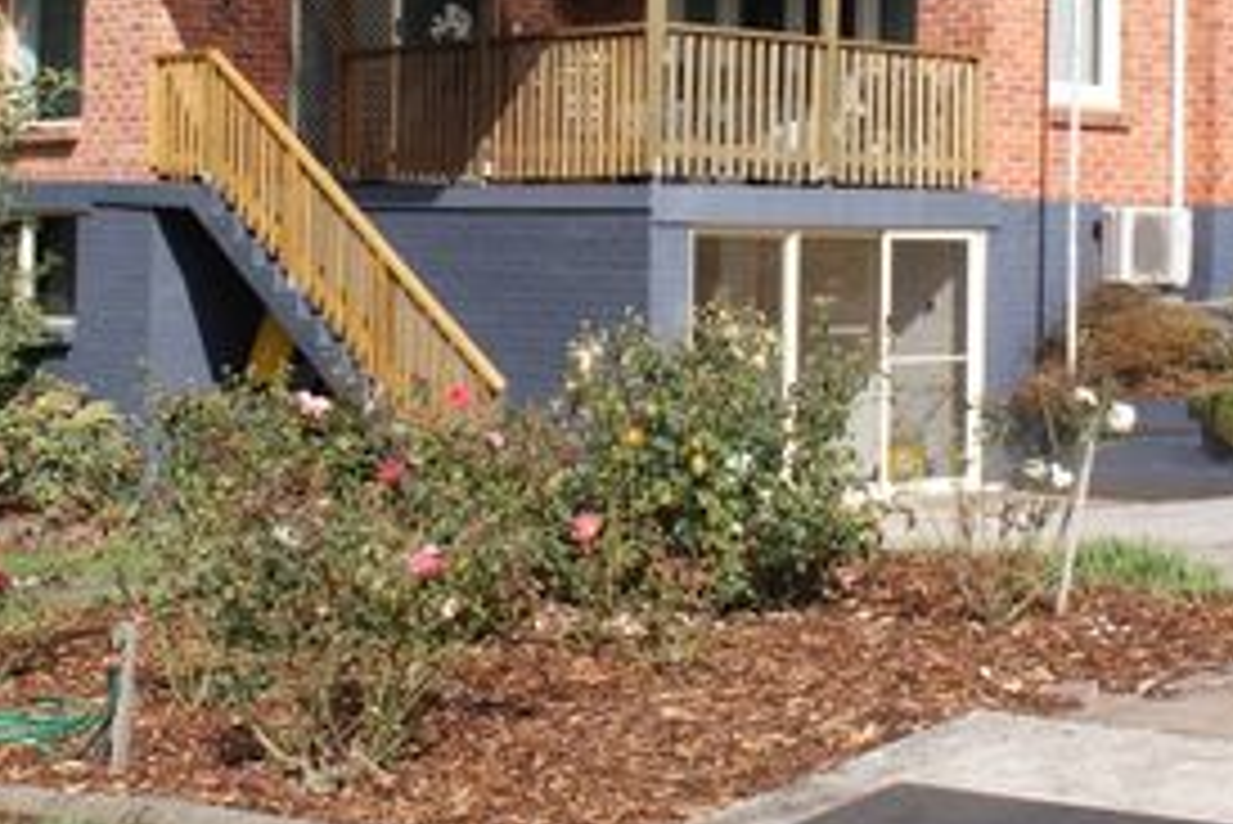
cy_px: 142
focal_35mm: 72
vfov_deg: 18.7
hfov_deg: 28.0
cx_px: 734
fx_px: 2467
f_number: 11
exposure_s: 1/100
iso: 100
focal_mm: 28
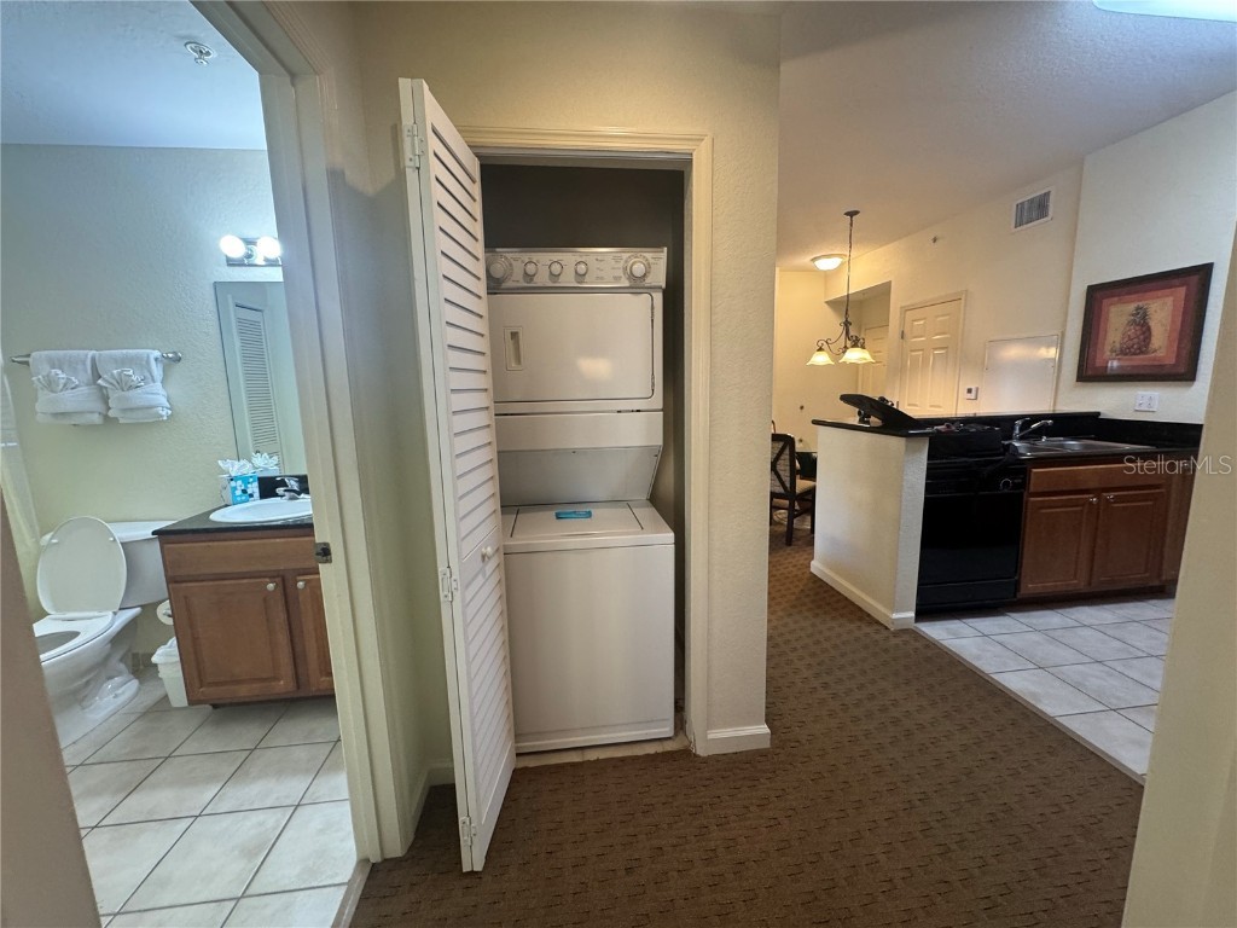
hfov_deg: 102.1
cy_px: 464
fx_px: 500
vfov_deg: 85.7
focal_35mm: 14
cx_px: 618
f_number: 2.2
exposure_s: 1/60
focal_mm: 2.22
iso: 200
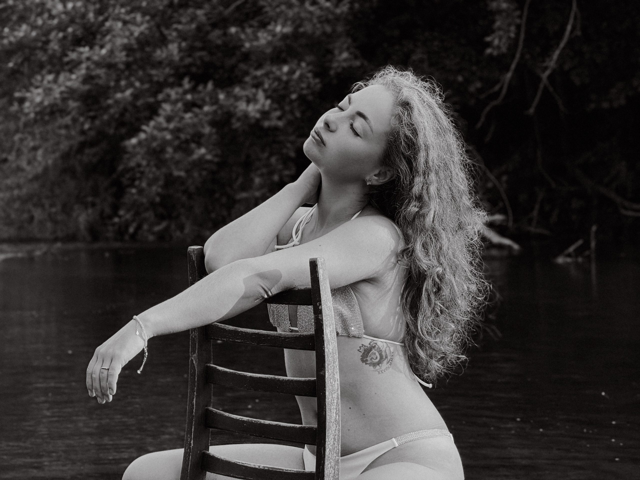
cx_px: 320
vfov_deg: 12.3
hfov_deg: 16.4
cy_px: 240
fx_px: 2219
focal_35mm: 120
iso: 50
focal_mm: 15.66
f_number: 2.8
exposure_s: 1/160
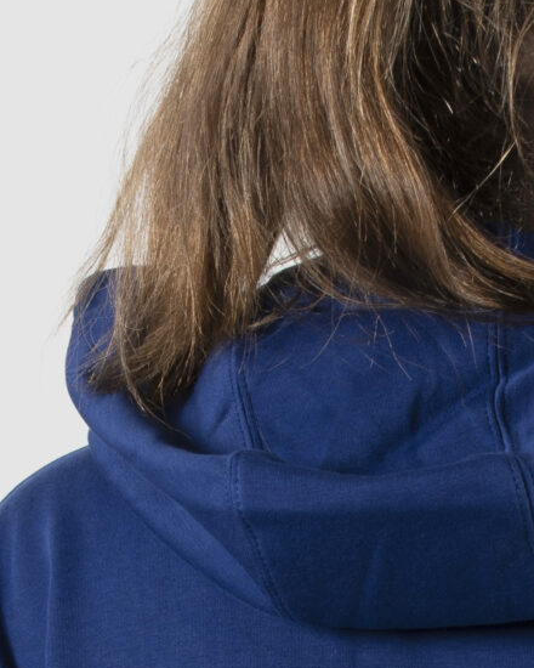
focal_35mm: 367
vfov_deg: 5.2
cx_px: 492
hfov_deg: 4.2
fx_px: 7250
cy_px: 1132
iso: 100
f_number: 9
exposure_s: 1/250
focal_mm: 56
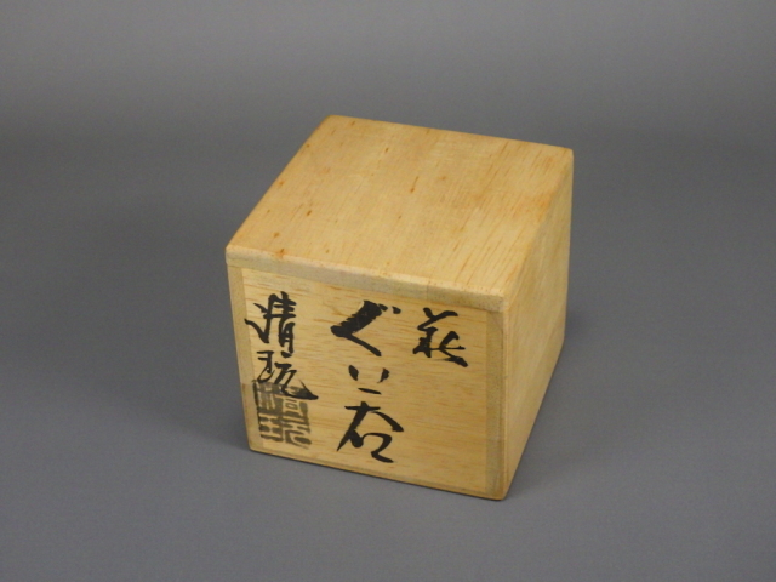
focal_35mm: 62
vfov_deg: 23.7
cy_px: 291
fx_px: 1390
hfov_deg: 31.2
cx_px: 388
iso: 200
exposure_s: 1/60
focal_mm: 11.1
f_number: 4.6
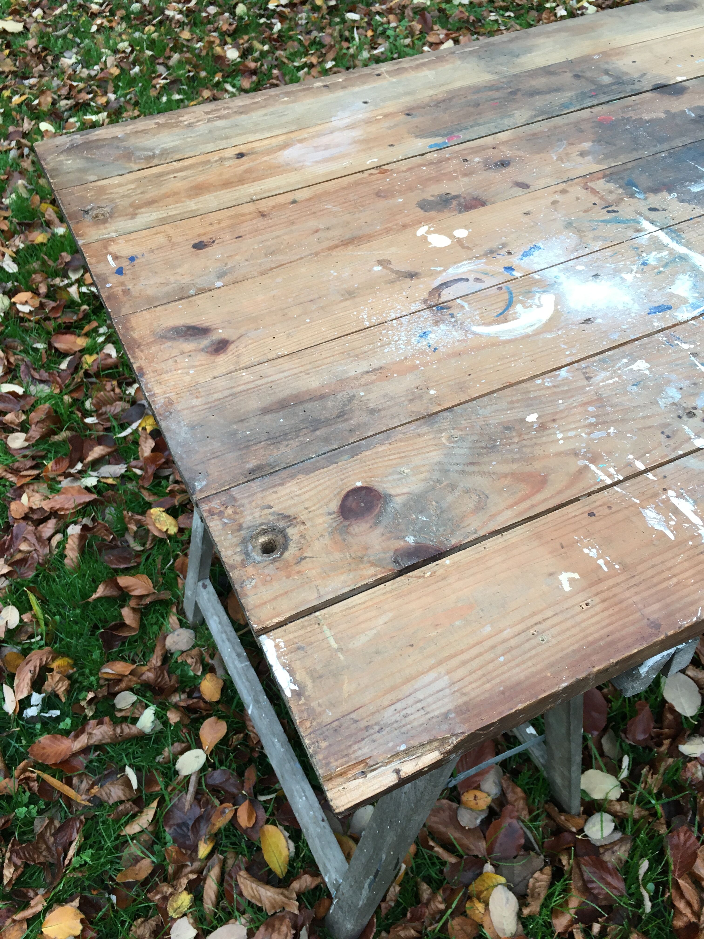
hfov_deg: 48.2
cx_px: 352
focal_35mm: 29
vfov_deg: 61.7
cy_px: 470
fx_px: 786
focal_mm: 4.15
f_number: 2.2
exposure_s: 1/33
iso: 40
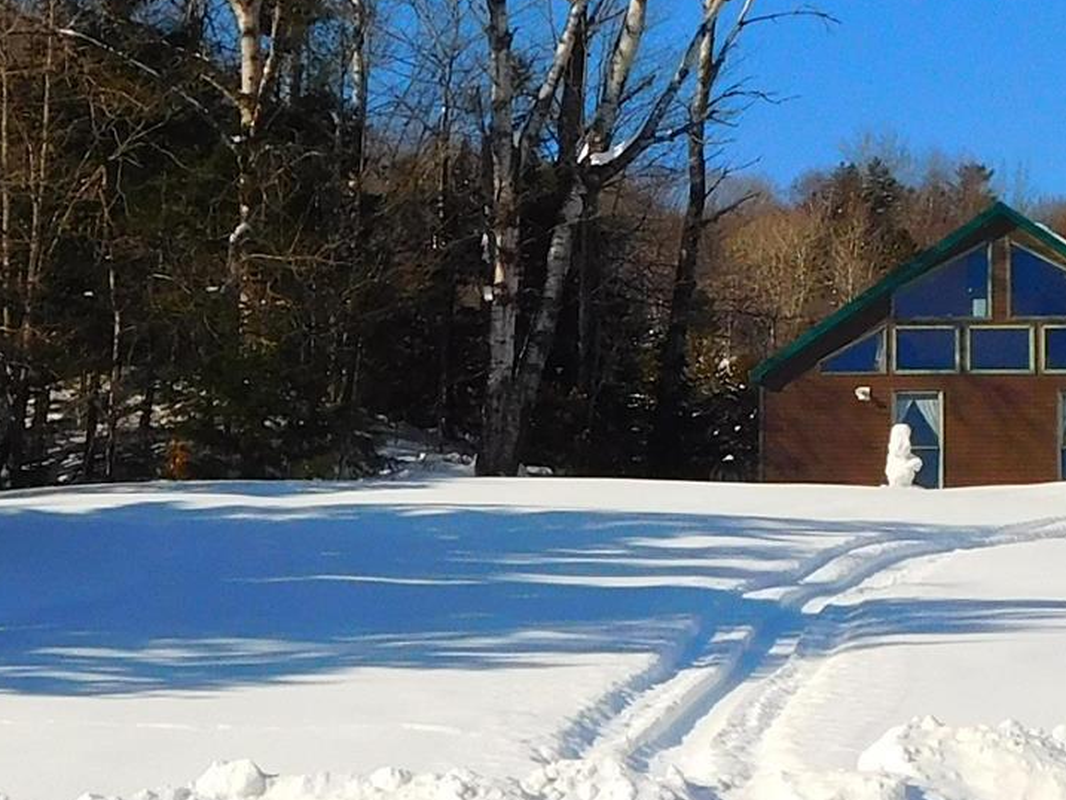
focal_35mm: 120
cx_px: 696
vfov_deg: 12.3
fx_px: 3696
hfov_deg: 16.4
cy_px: 335
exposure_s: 1/640
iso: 125
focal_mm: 4.9
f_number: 6.4
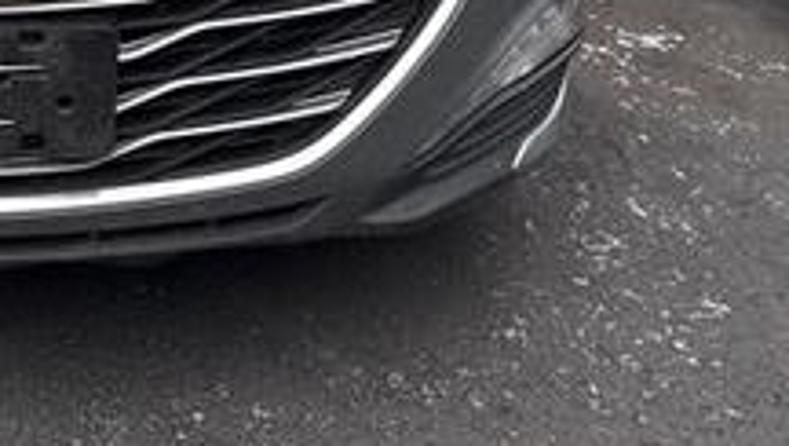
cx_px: -44
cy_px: -106
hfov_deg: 31.1
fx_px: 1277
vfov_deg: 18.6
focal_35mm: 61
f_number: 1.78
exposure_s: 1/840
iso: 80
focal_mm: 6.76
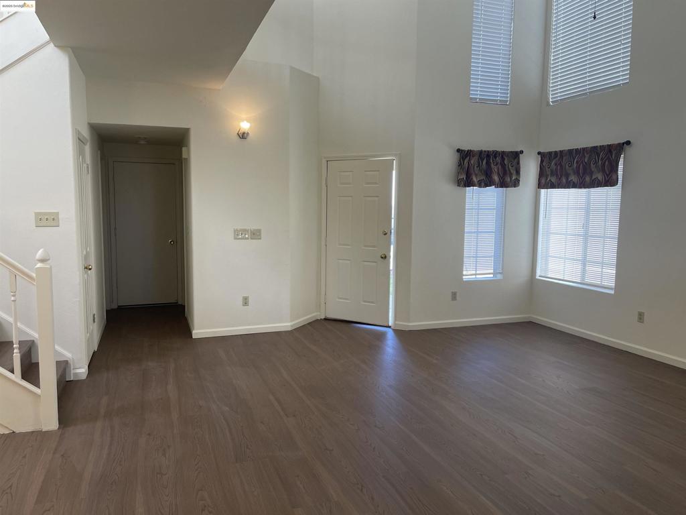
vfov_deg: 54.9
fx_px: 495
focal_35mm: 25
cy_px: 258
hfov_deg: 69.4
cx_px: 343
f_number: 1.6
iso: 80
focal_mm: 5.1
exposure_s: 1/120
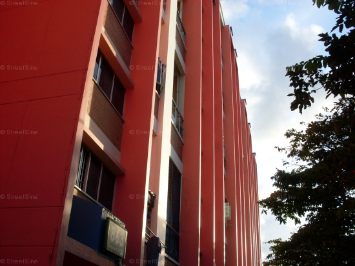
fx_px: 390
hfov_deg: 49.0
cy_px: 133
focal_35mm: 38
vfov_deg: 37.7
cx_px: 178
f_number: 8.4
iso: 80
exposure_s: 1/60
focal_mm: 6.3
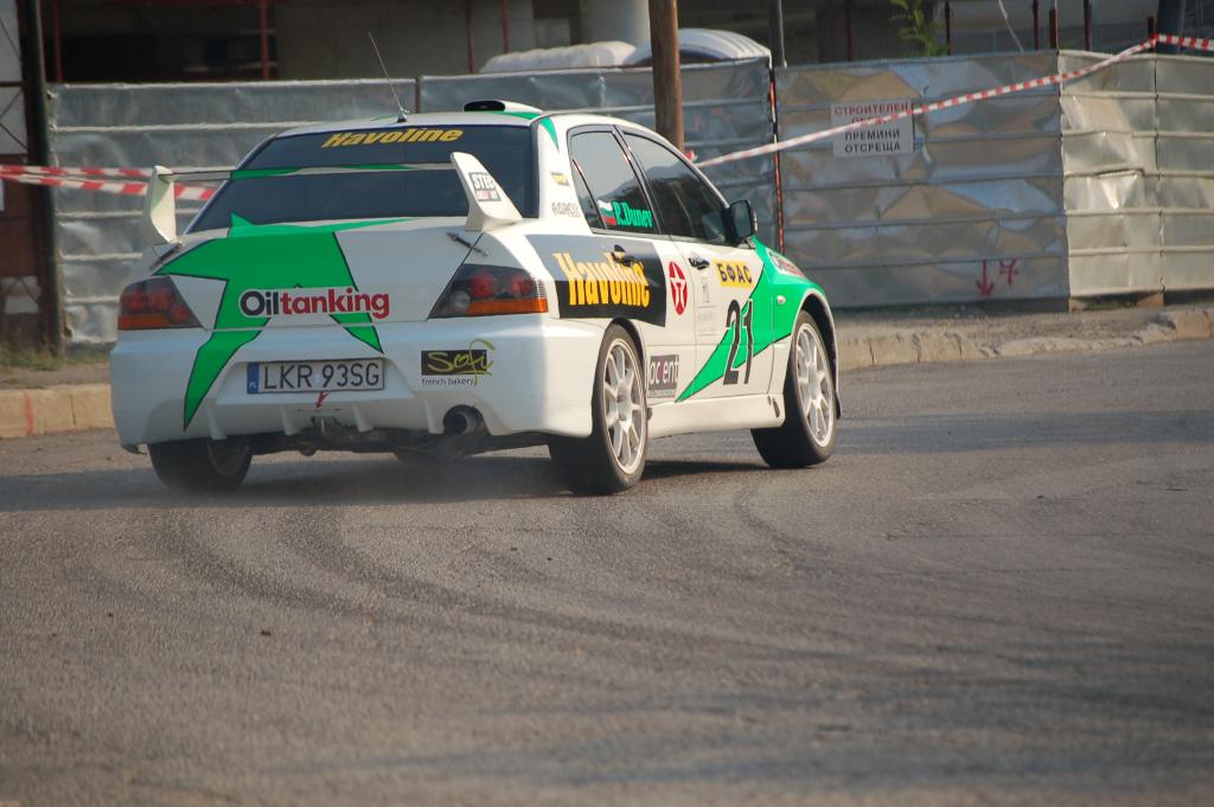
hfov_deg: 10.2
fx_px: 6823
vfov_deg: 6.8
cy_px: 404
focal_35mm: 202
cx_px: 607
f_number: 5
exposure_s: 1/1000
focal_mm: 135
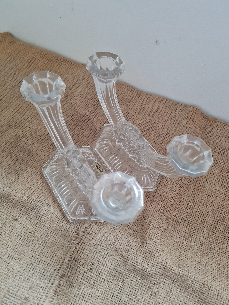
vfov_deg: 67.3
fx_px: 229
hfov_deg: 53.1
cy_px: 152
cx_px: 114
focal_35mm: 26
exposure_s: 1/50
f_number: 1.8
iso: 500
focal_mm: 5.4
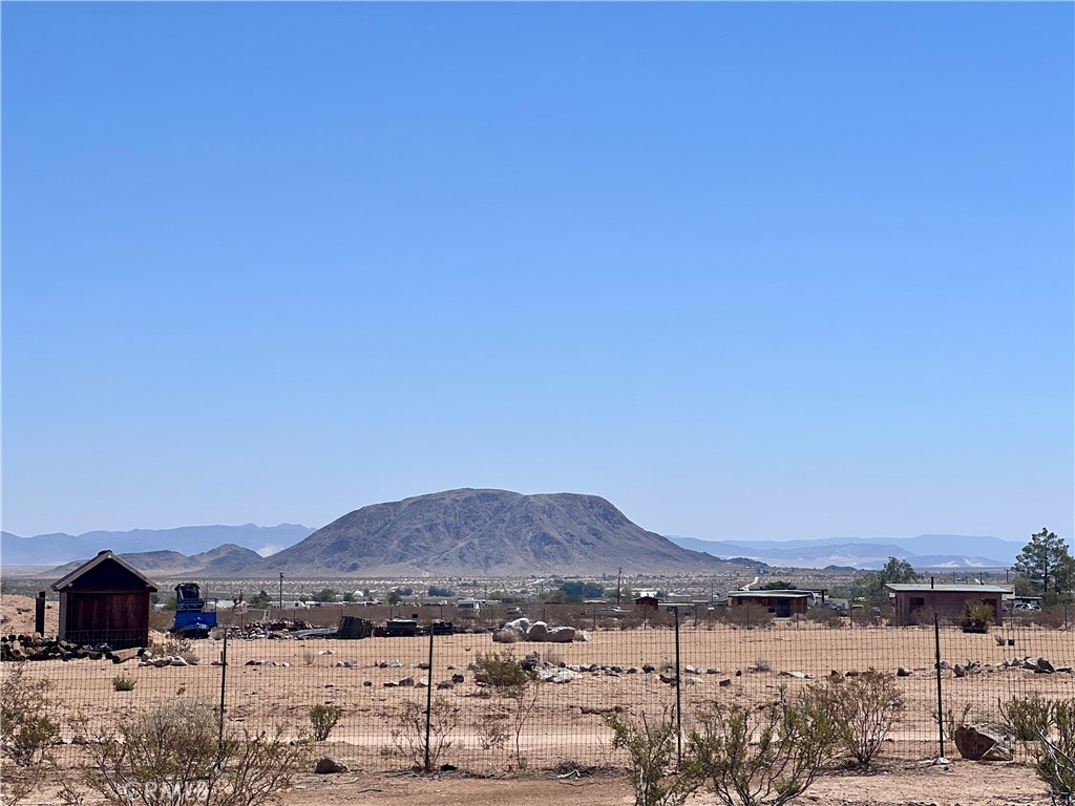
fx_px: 2391
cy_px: 403
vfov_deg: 19.1
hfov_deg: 25.3
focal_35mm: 77
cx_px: 538
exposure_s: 1/1908
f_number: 2.8
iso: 32
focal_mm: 9
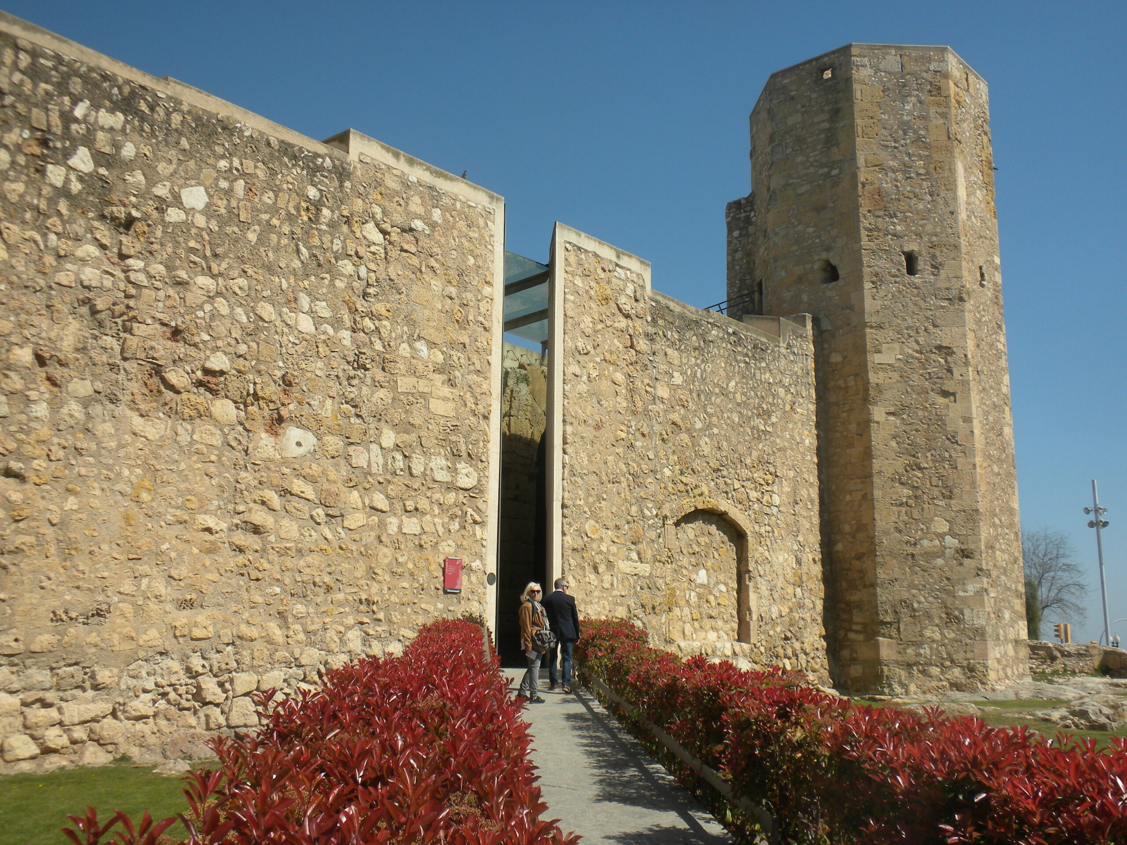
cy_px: 422
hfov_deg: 50.1
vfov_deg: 38.7
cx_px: 564
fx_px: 1205
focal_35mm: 37
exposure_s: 1/154
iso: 64
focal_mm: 6.6
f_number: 10
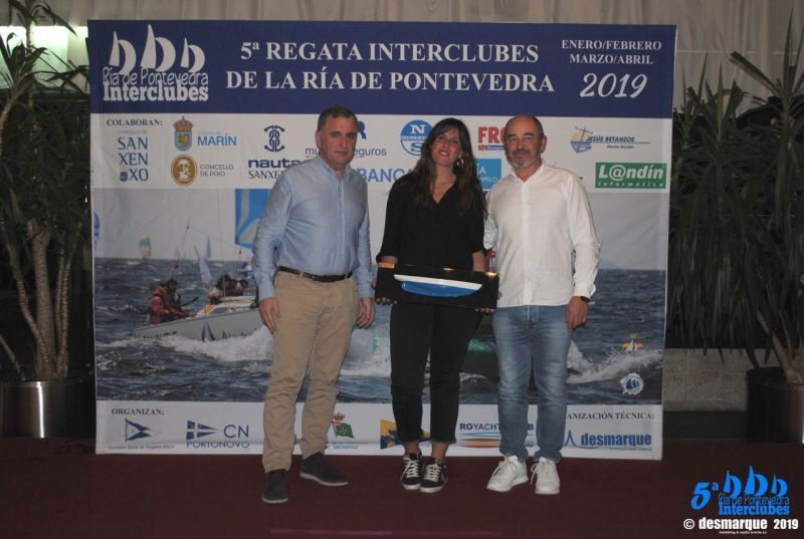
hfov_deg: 43.5
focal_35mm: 45
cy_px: 270
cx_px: 402
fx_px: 1007
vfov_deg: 30.0
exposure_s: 1/60
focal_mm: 30
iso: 200
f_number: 4.5
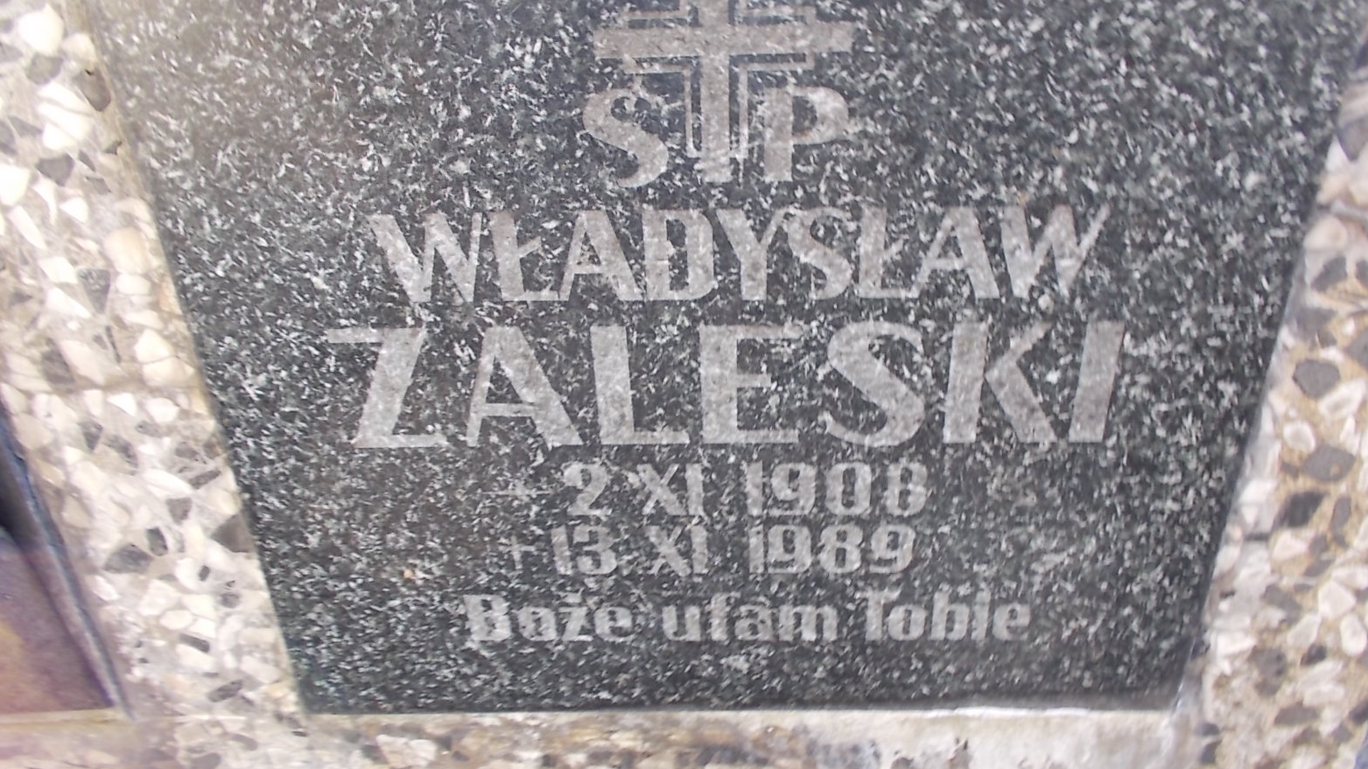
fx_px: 1052
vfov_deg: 40.2
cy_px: 361
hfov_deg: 66.1
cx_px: 699
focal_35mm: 29
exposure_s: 1/40
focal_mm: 4.6
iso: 80
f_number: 3.2
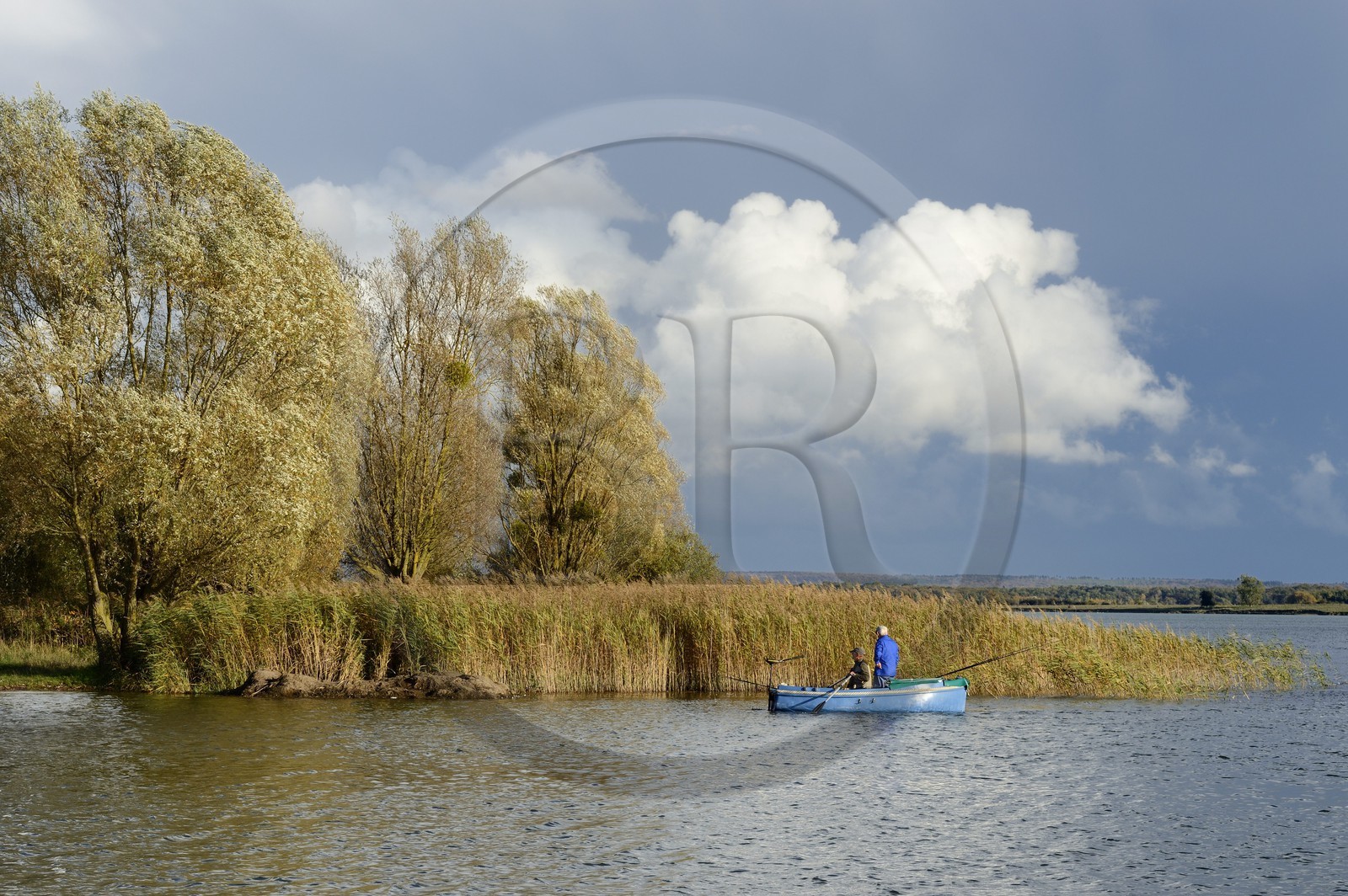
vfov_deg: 15.9
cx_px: 674
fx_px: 3217
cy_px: 448
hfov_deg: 23.7
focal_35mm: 86
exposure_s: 1/250
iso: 200
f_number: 11
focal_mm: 86
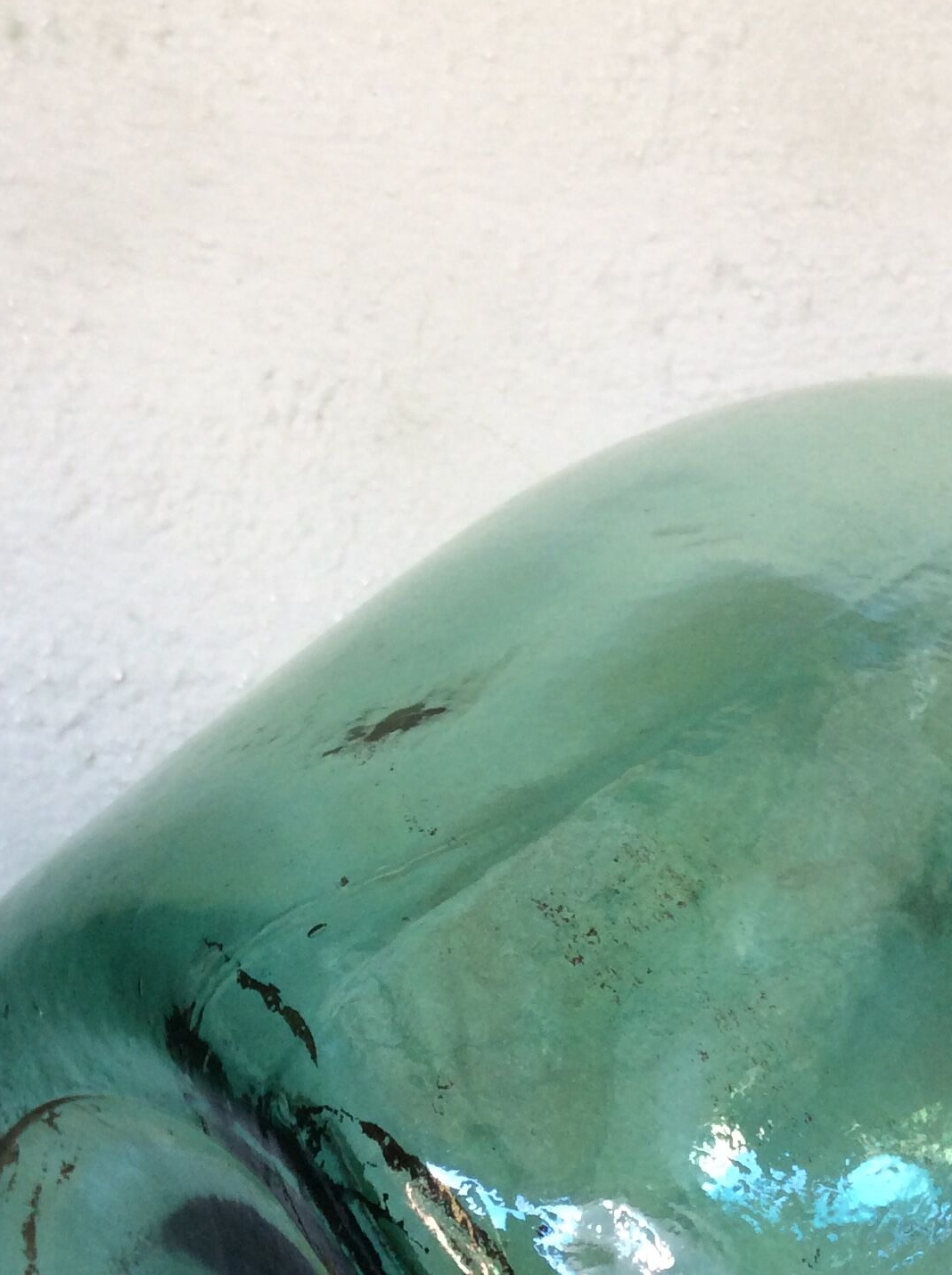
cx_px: 575
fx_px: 2133
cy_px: 1075
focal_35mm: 58
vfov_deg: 32.1
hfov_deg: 25.1
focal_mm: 3.3
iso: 64
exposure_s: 1/25
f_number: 2.4
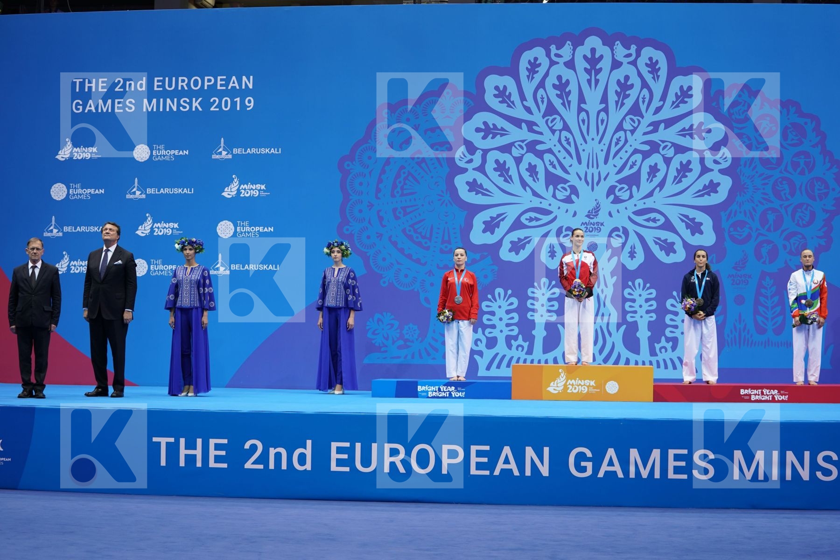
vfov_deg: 19.5
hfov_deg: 28.8
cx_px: 420
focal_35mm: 70
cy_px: 280
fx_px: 1633
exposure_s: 1/250
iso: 400
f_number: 2.8
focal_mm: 70
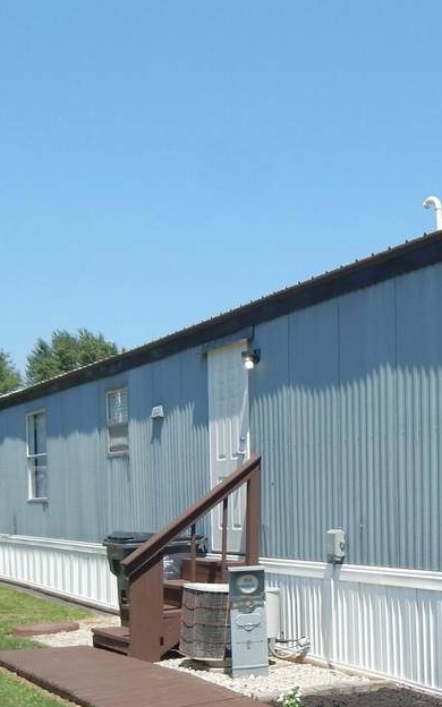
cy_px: 534
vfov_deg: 39.2
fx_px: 964
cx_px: 550
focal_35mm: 50
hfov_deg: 23.3
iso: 125
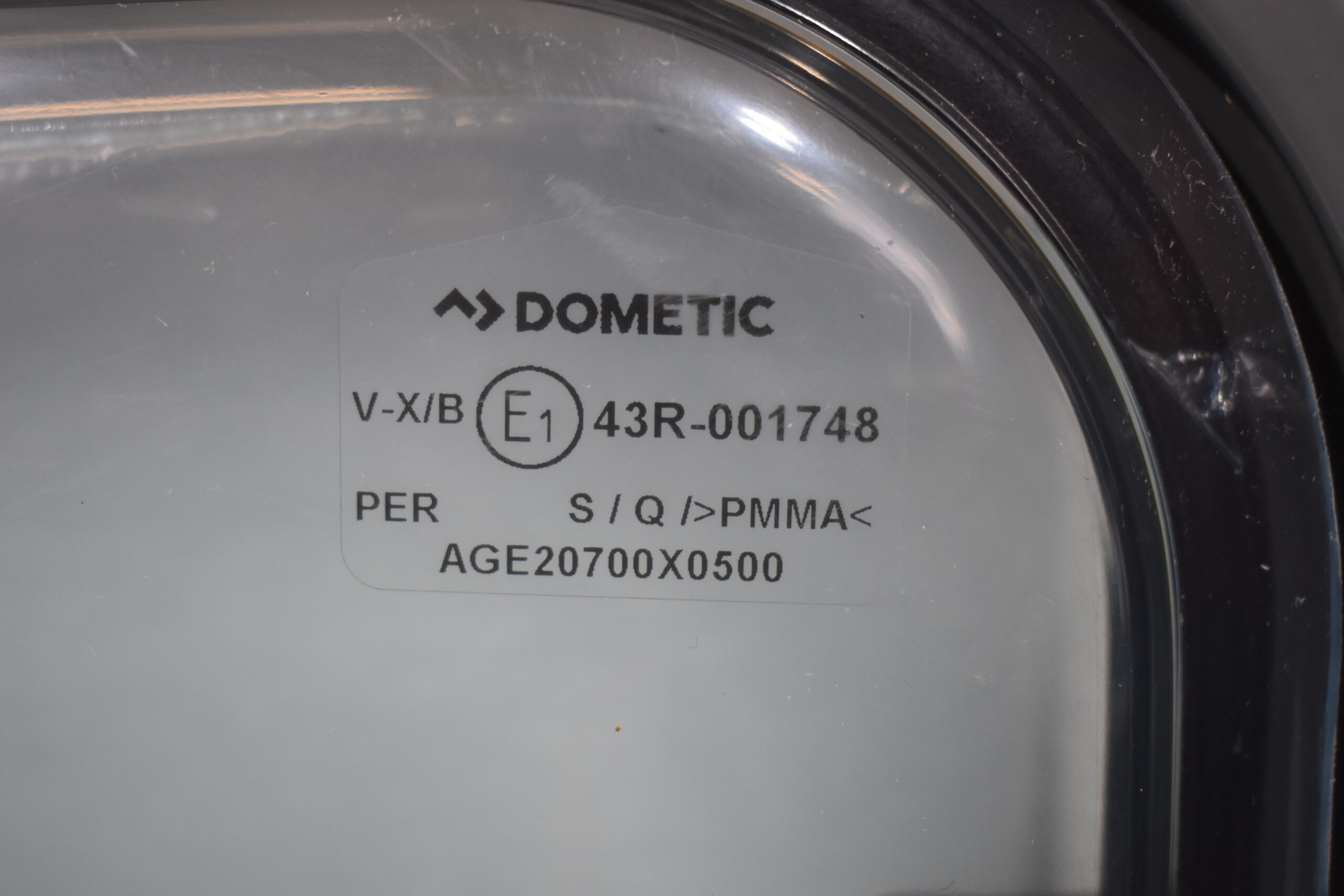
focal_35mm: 48
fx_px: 1792
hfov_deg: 41.1
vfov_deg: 28.1
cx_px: 672
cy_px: 448
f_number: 4.5
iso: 800
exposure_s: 1/200
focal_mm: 32
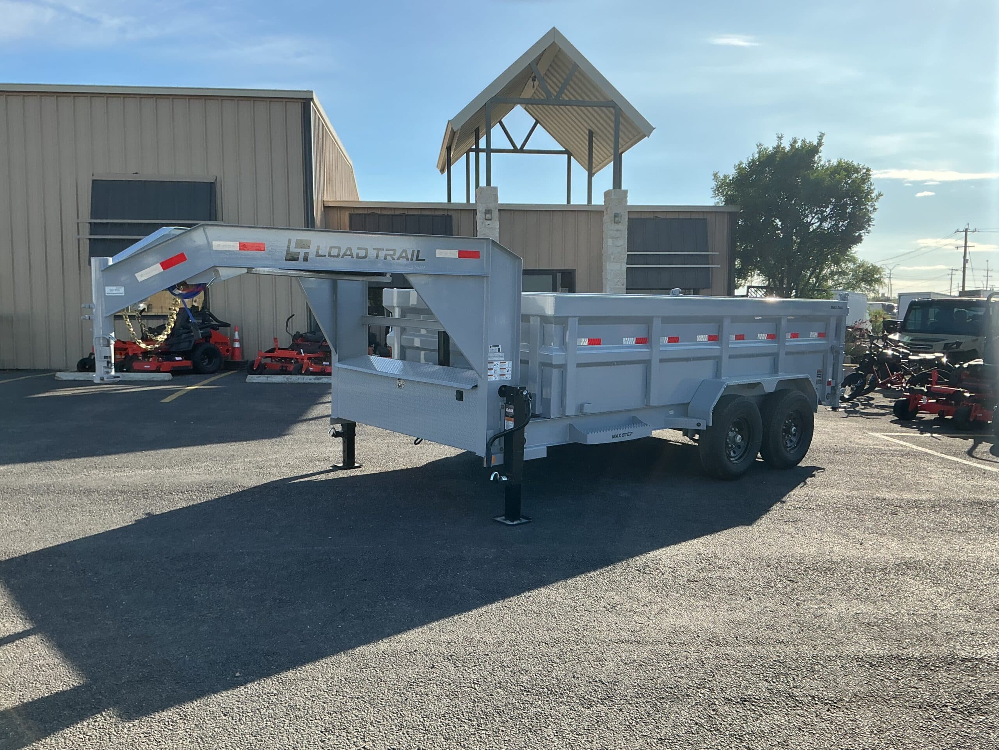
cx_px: 500
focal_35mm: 29
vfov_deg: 48.2
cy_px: 375
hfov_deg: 61.7
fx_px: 837
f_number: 1.8
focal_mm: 3
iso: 25
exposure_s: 1/1377
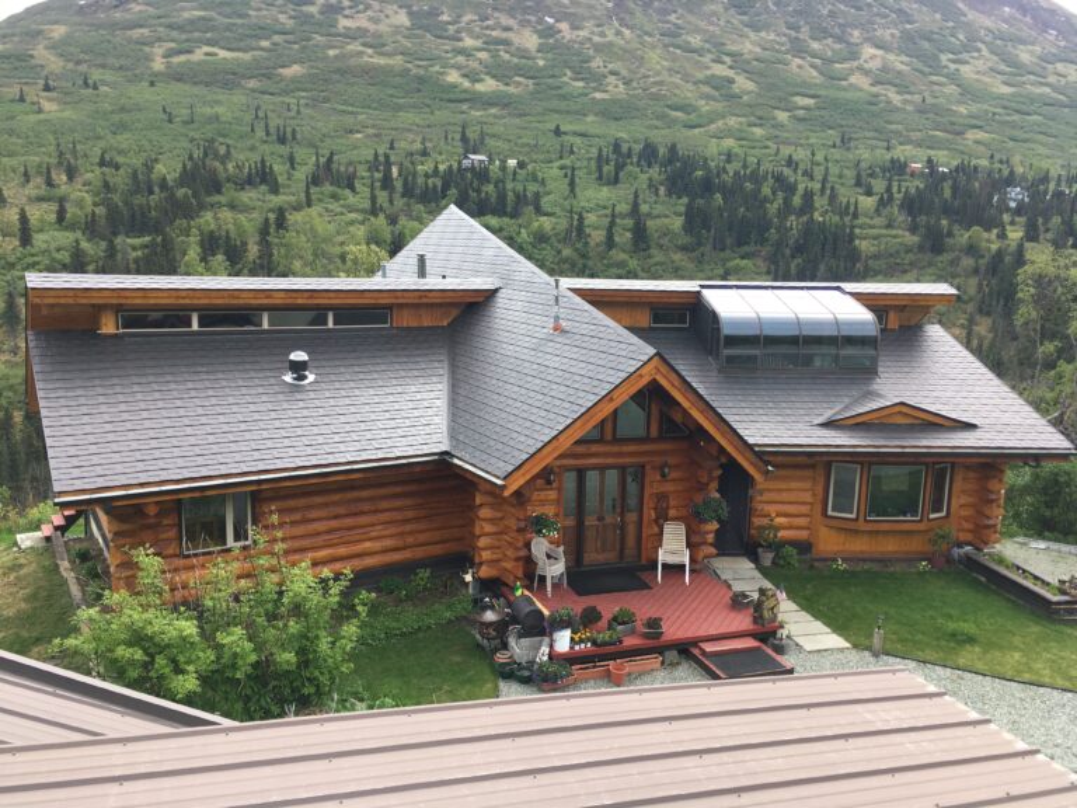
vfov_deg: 48.2
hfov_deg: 61.7
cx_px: 538
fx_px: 902
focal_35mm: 29
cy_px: 404
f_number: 2.2
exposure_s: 1/538
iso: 25
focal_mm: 4.15
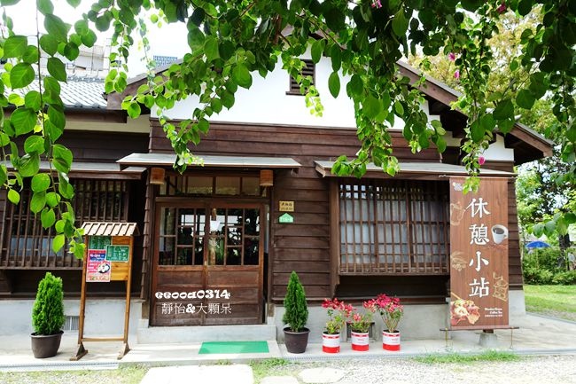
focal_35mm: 24
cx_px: 288
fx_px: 384
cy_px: 192
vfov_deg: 53.1
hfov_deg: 73.8
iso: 125
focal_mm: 8.8
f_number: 4
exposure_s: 1/160
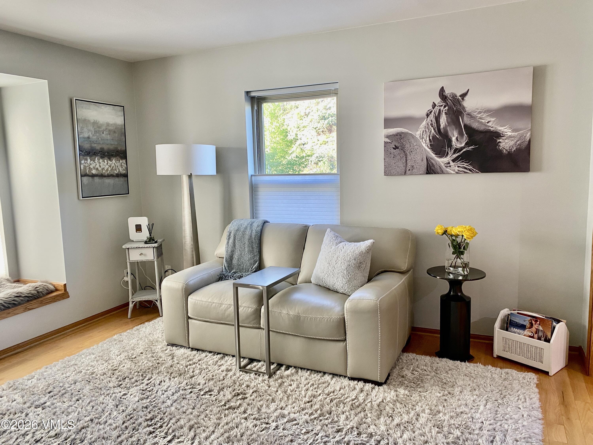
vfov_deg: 53.1
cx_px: 296
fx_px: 445
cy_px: 222
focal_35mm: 26
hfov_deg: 67.3
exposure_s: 1/60
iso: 100
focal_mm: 4.25
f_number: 1.8
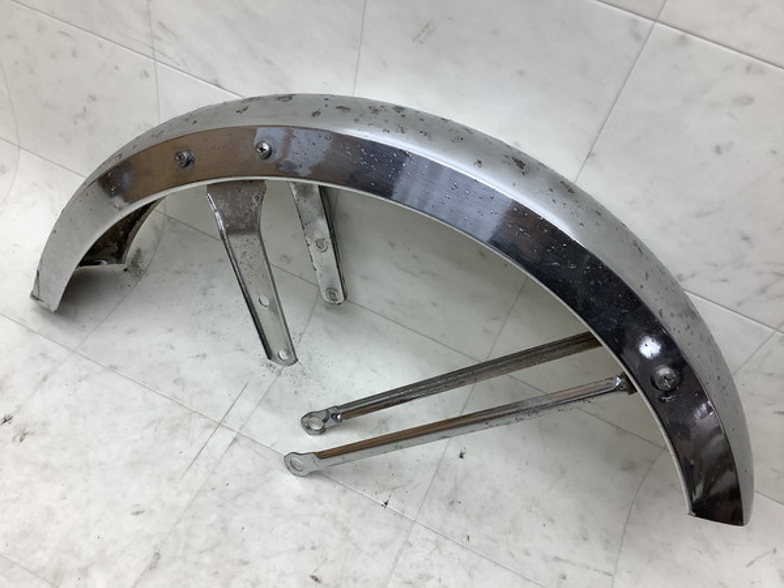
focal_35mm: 31
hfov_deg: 58.4
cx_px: 392
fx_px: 702
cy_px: 294
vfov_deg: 45.4
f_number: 2.4
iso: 64
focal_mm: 3.3
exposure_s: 1/120
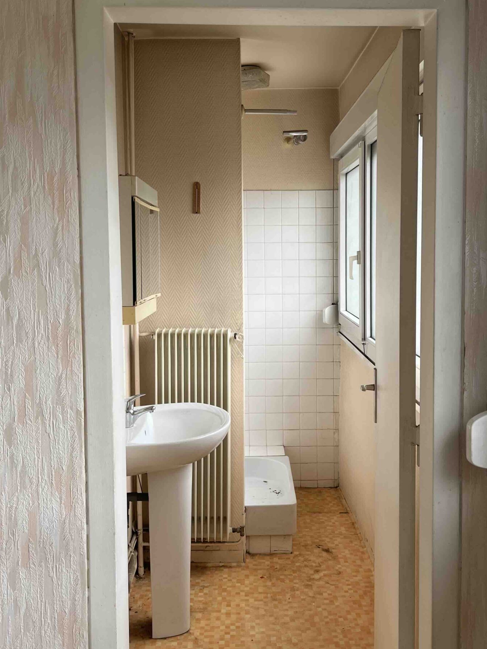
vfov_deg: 50.1
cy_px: 303
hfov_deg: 38.6
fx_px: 694
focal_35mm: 37
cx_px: 273
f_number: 1.6
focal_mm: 5.1
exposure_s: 1/317
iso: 50
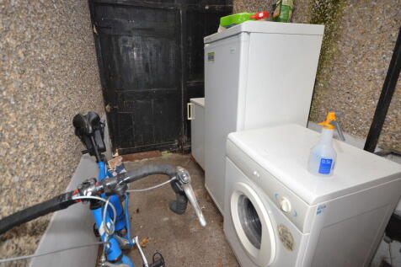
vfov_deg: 69.6
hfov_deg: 92.5
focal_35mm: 17
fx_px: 192
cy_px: 134
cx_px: 200
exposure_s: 1/60
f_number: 4.2
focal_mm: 11.5
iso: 450
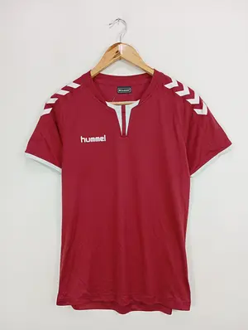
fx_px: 267
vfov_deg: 63.4
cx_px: 124
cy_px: 165
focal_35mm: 28
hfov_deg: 49.9
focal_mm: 4.22
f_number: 1.8
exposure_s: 1/100
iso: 100
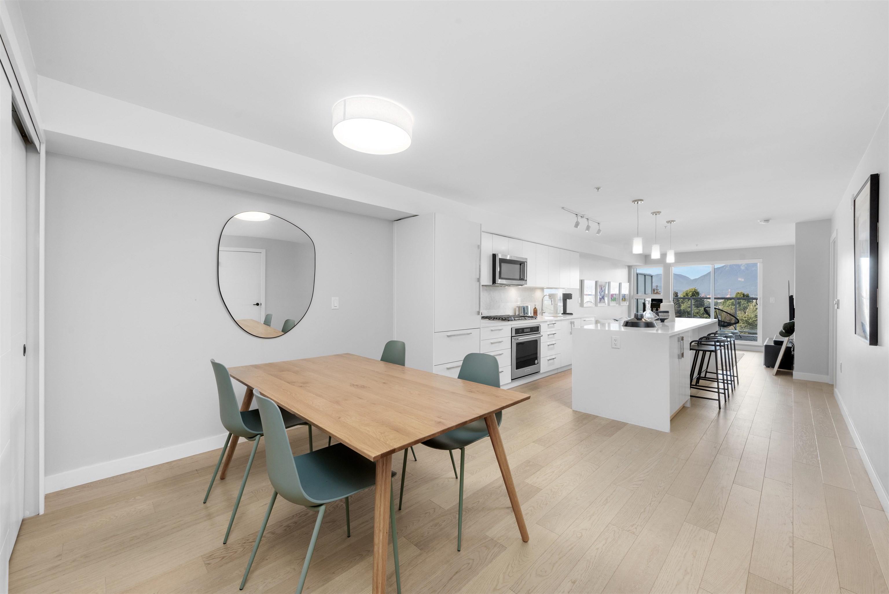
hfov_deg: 104.2
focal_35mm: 14
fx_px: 346
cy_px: 297
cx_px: 444
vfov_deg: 81.2
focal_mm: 14
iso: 400
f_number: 8
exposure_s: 1/3
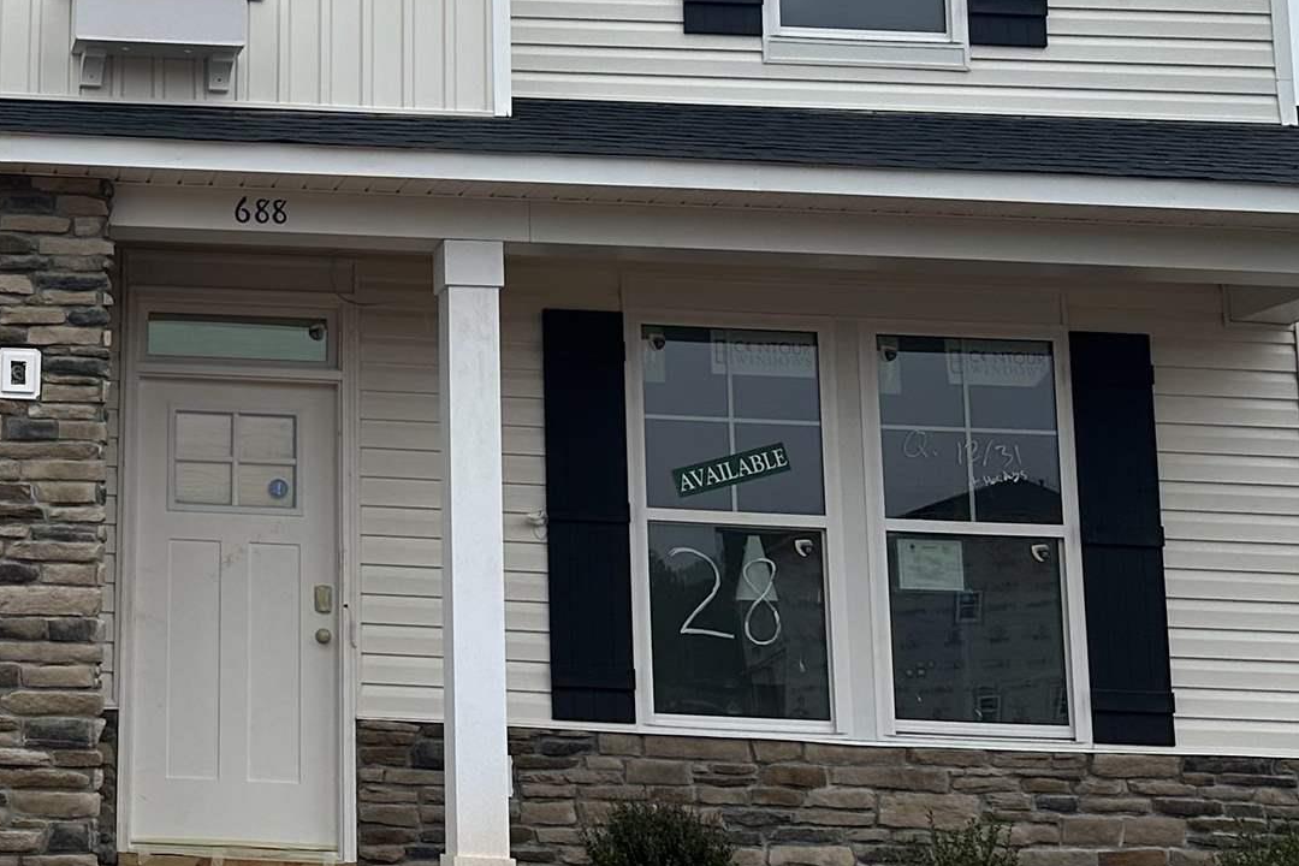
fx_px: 2562
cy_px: 178
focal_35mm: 71
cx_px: -47
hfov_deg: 26.7
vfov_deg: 19.0
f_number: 1.78
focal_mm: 6.86
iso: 80
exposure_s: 1/3356
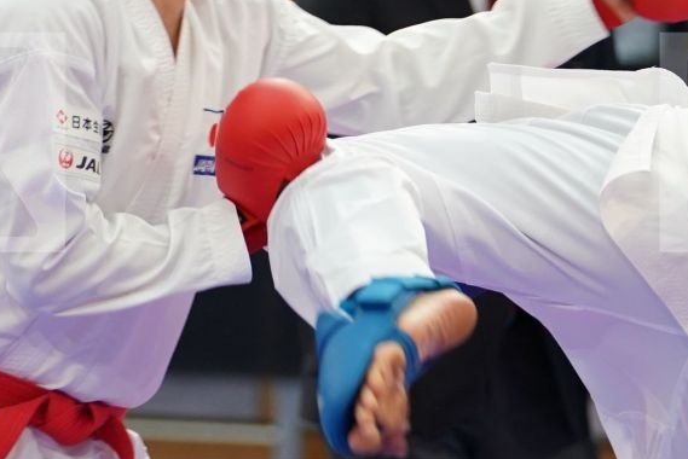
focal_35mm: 509
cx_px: 363
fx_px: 9732
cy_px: 143
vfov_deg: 2.7
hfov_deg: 4.0
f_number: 2.8
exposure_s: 1/1000
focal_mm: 161
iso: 2000
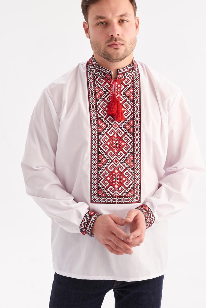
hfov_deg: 18.4
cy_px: 130
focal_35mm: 74
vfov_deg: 27.3
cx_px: 120
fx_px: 635
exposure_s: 1/125
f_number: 9
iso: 200
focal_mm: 58
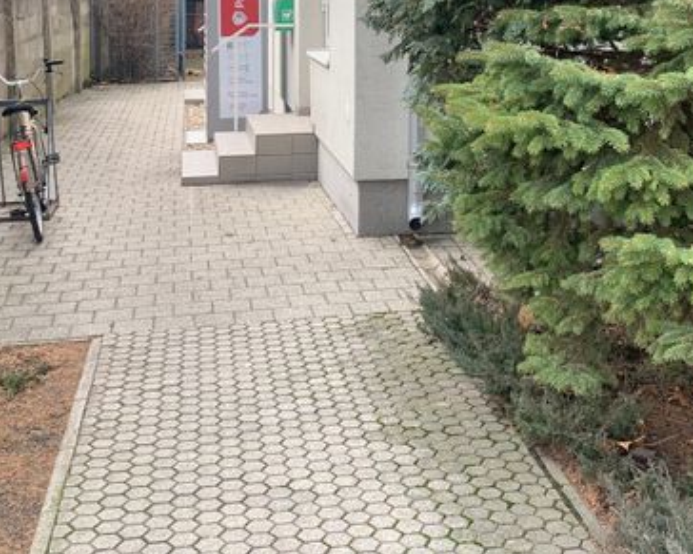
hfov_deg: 35.2
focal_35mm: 53
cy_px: 23
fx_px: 1087
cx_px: 436
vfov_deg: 27.3
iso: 25
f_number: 1.8
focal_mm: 4.25
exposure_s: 1/187
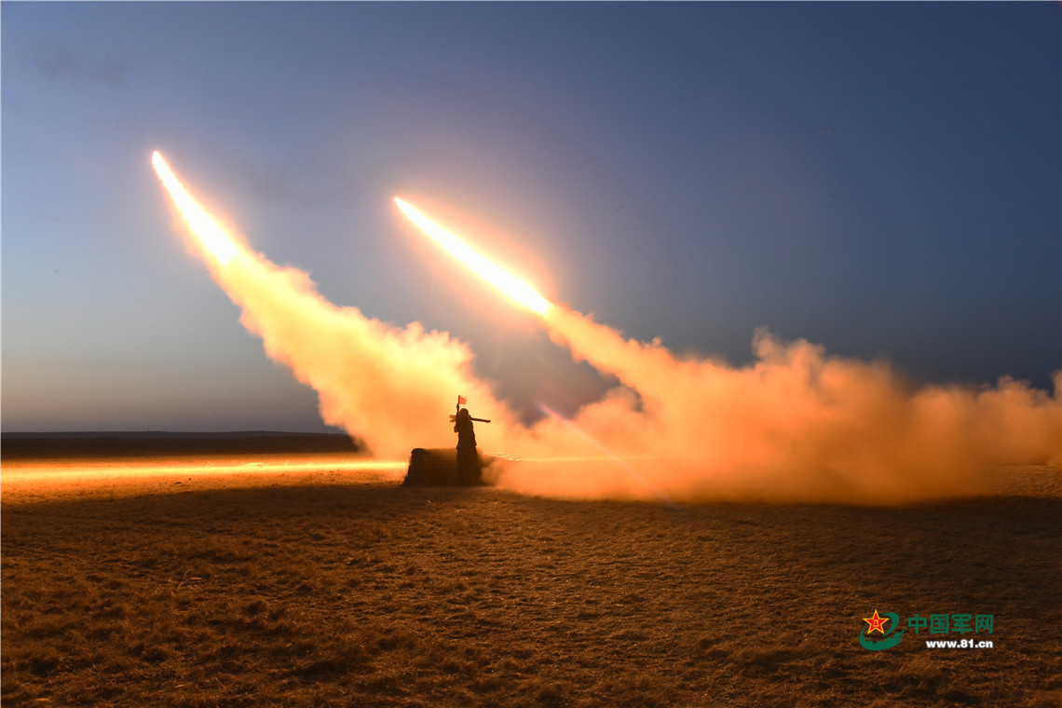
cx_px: 531
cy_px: 354
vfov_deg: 42.3
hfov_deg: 60.3
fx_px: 914
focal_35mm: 31
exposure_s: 1/6
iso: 2000
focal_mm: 31
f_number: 6.3
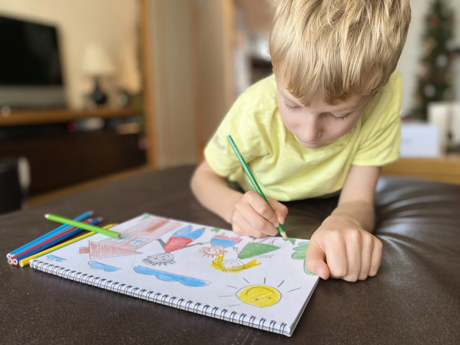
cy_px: 172
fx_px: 346
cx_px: 230
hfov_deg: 67.3
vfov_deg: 53.1
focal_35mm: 26
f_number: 1.8
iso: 200
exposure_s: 1/50
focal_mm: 4.25
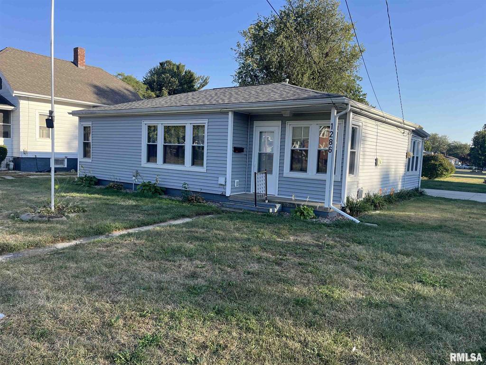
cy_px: 182
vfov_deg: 53.1
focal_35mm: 26
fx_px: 365
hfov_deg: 67.3
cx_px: 243
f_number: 1.6
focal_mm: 5.1
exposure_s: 1/1339
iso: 50
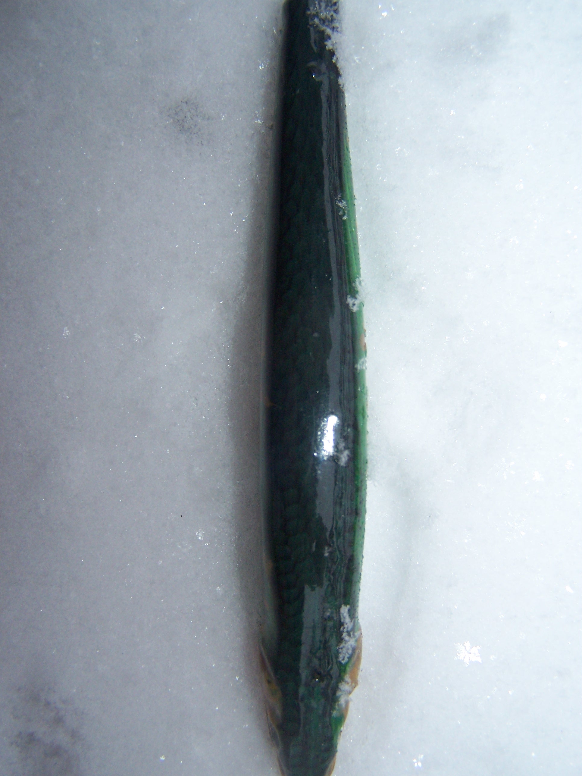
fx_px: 852
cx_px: 291
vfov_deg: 49.0
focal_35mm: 38
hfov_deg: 37.7
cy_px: 388
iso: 140
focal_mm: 6.3
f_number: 2.8
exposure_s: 1/750
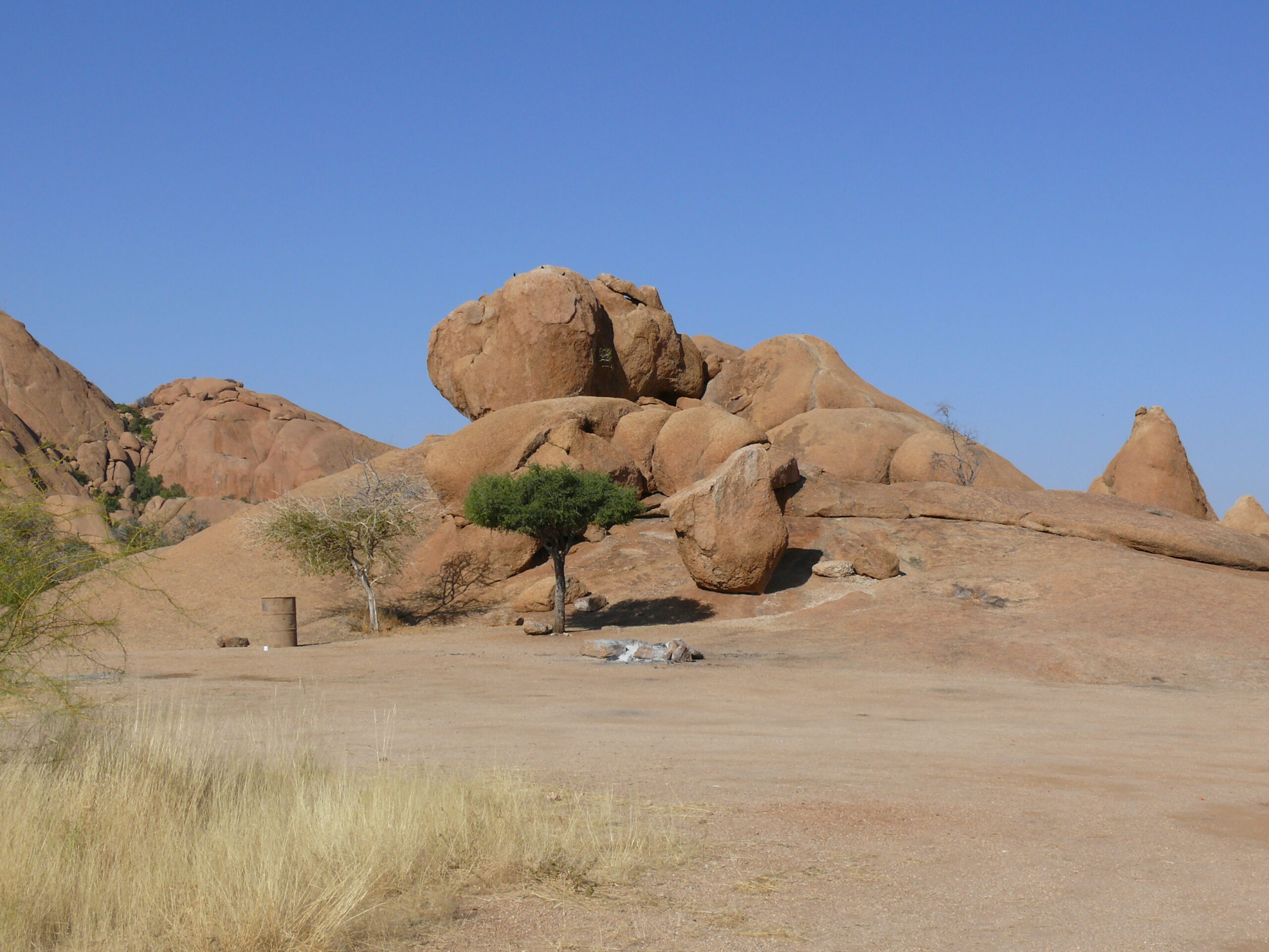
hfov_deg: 33.8
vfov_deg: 25.7
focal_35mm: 57
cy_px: 476
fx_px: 2090
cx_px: 634
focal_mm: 11.4
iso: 100
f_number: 8
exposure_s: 1/400
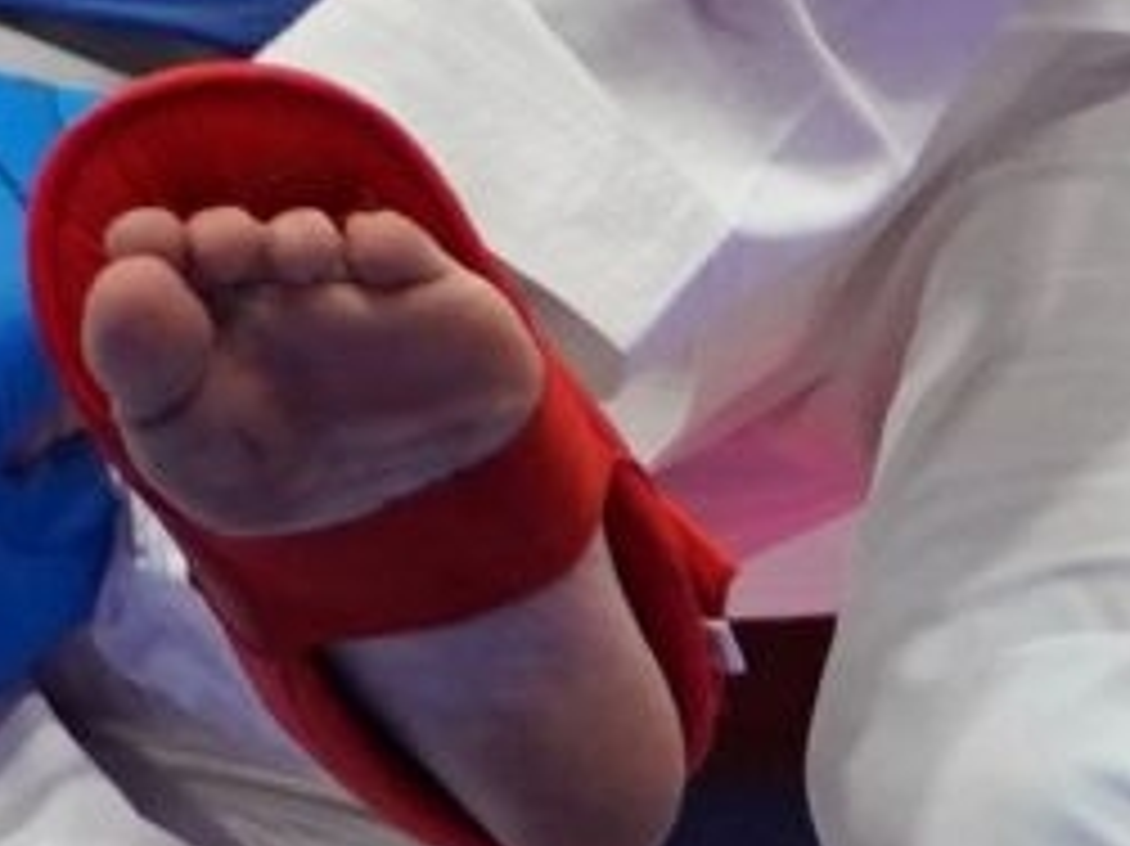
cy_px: -724
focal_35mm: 1841
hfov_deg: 1.1
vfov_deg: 0.8
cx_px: -644
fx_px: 60069
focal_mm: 178
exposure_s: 1/1000
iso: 2500
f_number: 4
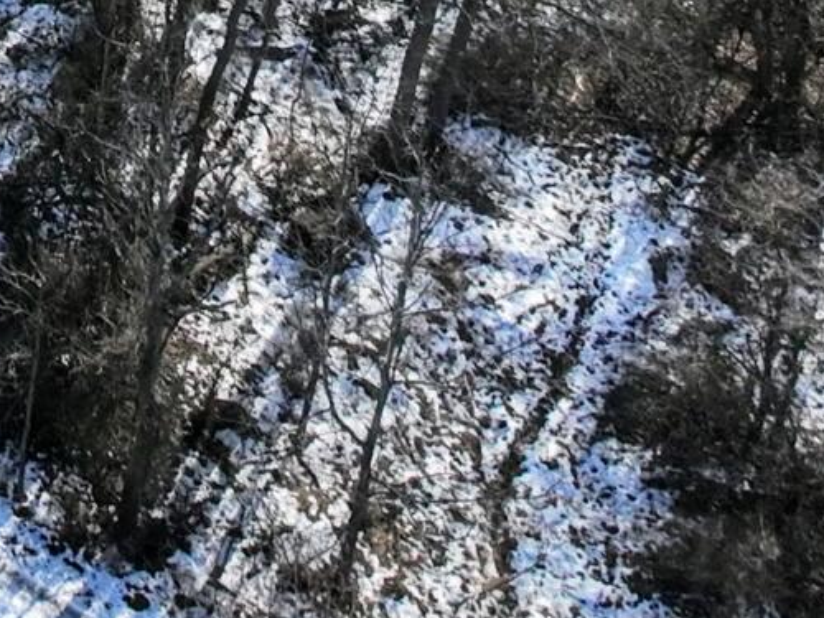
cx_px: -982
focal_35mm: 144
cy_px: -1156
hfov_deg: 11.8
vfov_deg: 8.7
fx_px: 3428
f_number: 2.8
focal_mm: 12.29
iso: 420
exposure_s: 1/4000
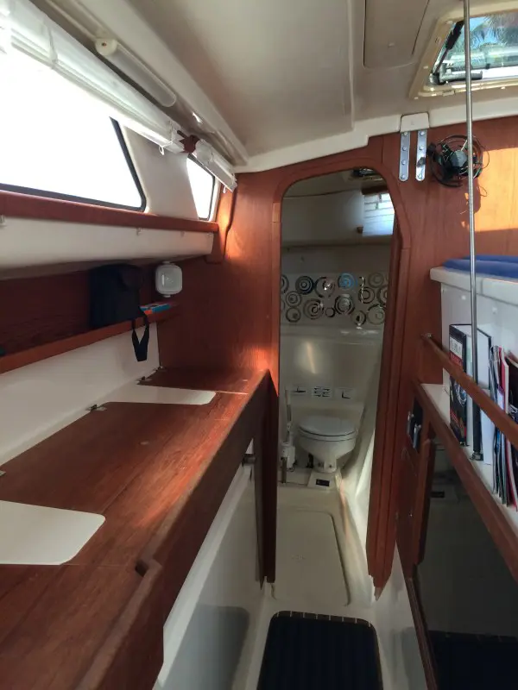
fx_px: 579
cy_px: 345
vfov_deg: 61.7
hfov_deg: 48.2
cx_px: 259
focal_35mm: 29
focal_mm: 4.15
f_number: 2.2
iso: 40
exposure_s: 1/40
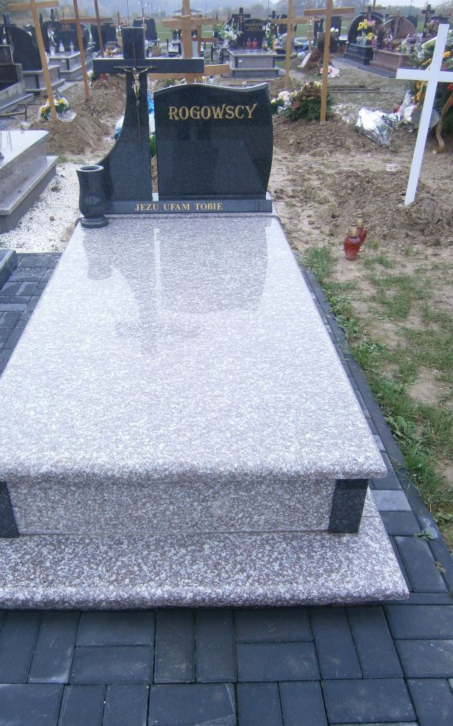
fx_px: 553
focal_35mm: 28
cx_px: 196
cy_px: 367
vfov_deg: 66.5
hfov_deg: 44.4
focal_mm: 4.7
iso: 80
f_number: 2.8
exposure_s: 1/30
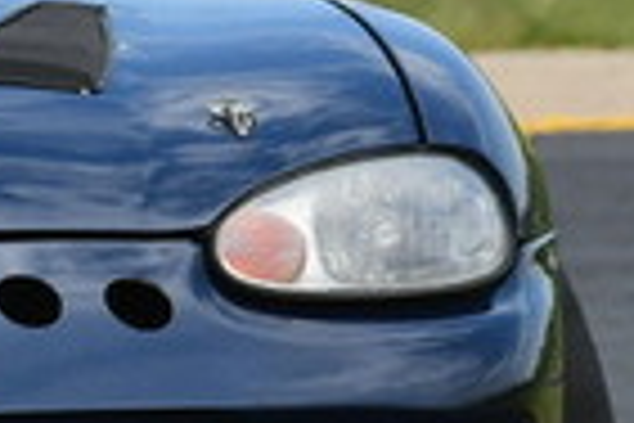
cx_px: -139
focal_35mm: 3139
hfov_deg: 0.7
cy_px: -32
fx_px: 55277
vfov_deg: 0.4
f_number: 11
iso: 640
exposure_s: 1/640
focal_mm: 370
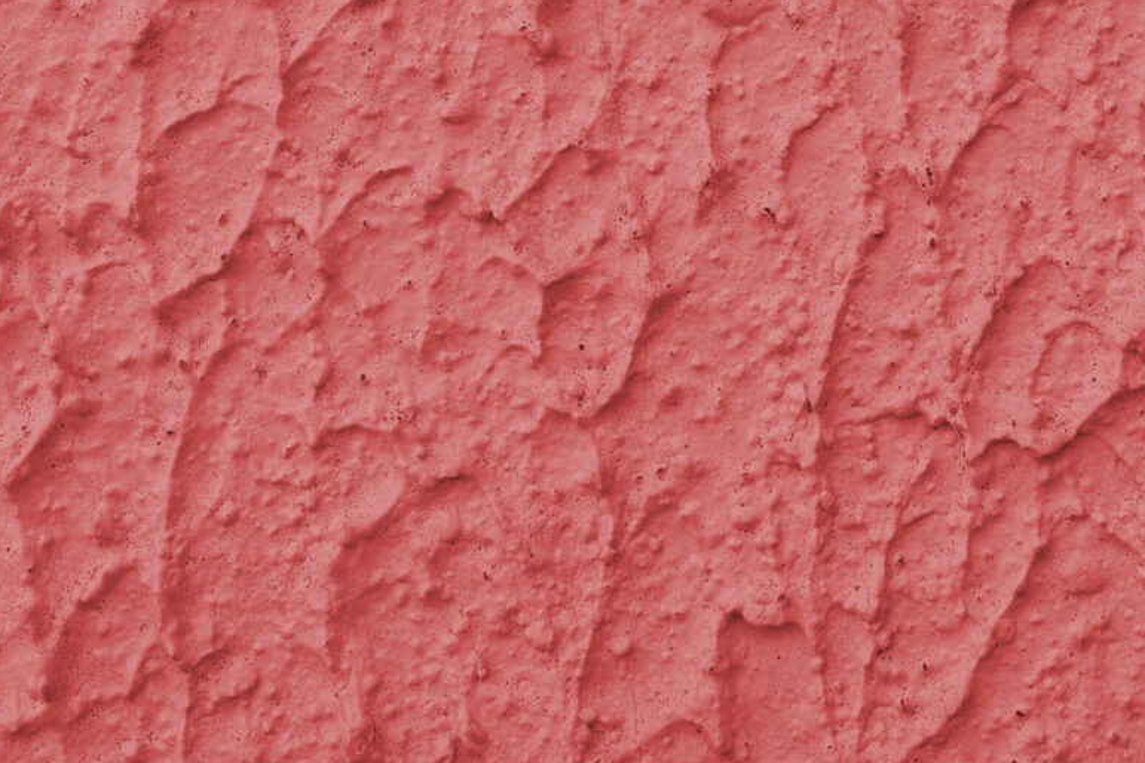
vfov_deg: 8.1
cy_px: -461
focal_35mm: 166
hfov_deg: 12.4
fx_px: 5279
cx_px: 578
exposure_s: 1/125
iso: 200
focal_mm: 50
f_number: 5.6
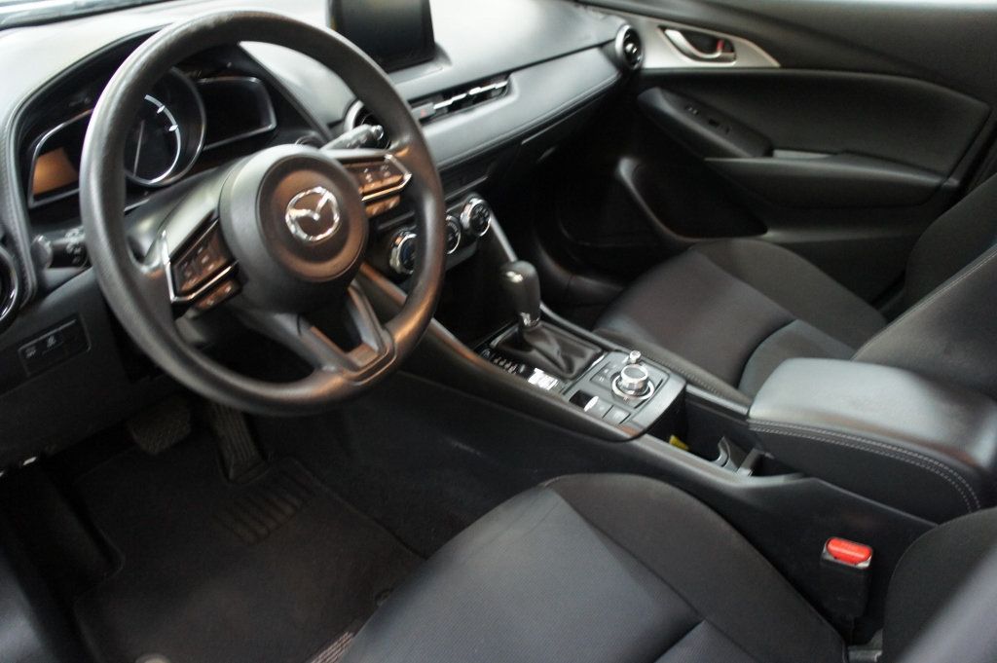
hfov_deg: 67.4
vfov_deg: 47.9
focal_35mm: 27
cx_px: 498
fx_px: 747
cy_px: 332
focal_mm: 18
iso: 1600
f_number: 3.5
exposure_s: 1/25
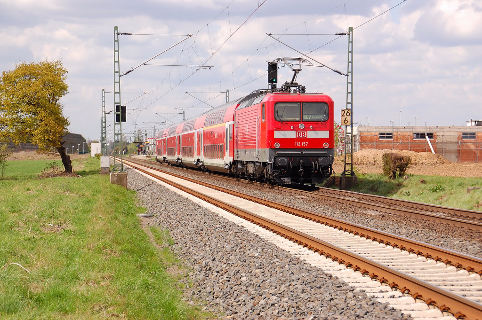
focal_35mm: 102
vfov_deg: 13.4
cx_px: 241
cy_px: 160
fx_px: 1365
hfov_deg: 20.0
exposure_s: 1/640
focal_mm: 68
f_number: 8
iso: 400
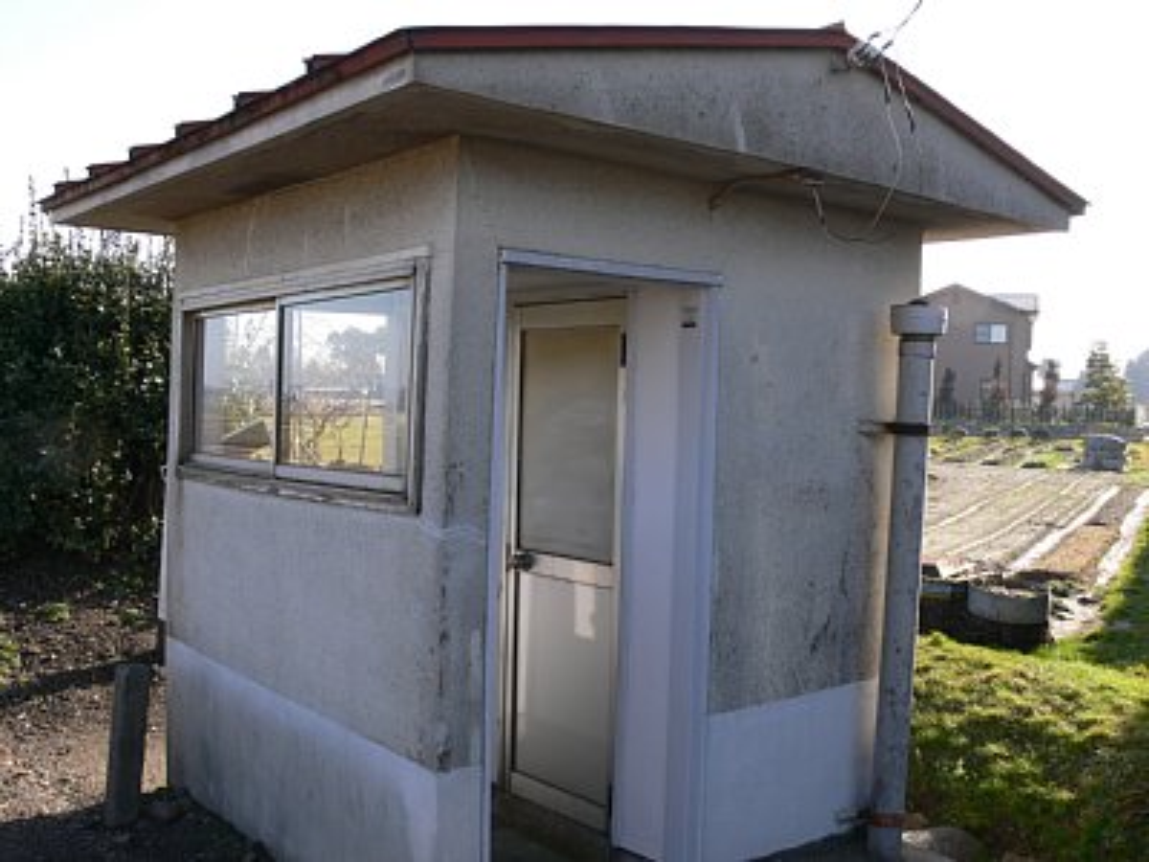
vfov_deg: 40.7
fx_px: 1162
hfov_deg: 52.6
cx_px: 574
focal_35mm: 35
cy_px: 431
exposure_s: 1/125
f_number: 5.6
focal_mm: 7.4
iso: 80
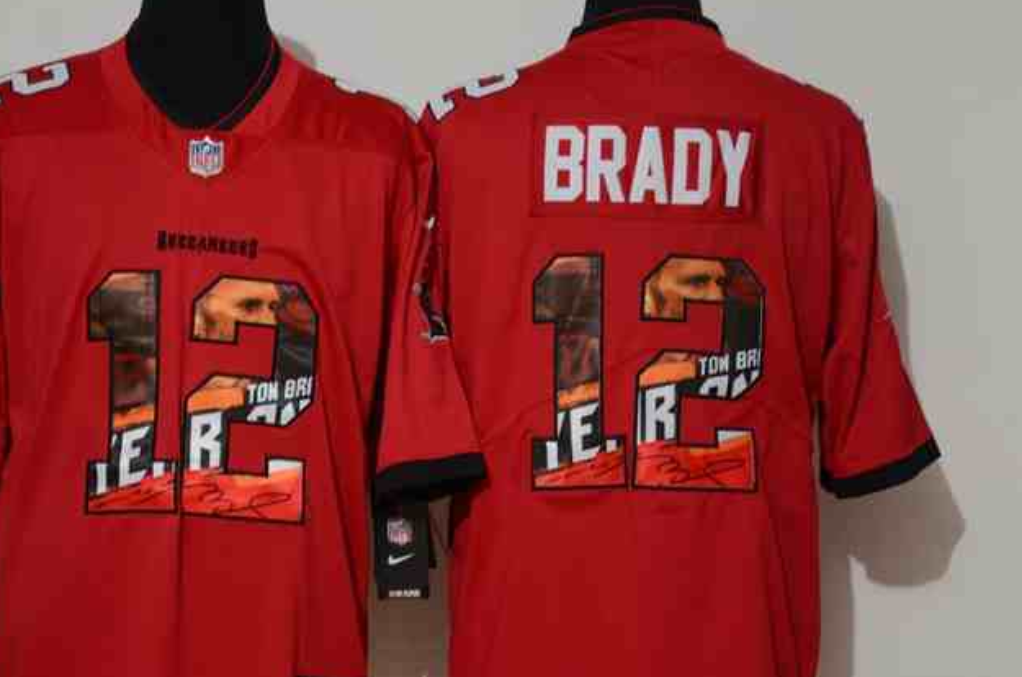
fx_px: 2720
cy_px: 363
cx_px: 402
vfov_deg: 14.2
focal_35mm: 96
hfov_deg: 21.2
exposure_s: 2
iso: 100
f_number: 4.8
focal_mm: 50
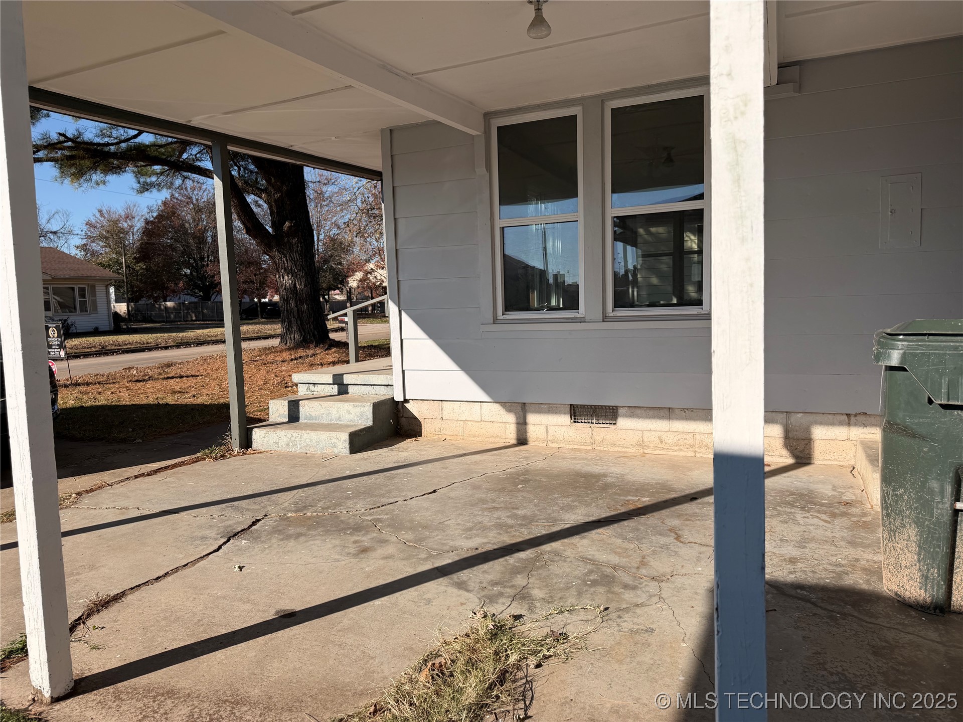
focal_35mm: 24
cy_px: 361
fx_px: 668
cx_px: 482
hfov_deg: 71.6
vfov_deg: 56.8
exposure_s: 1/4975
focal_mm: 6.76
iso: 80
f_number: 1.78
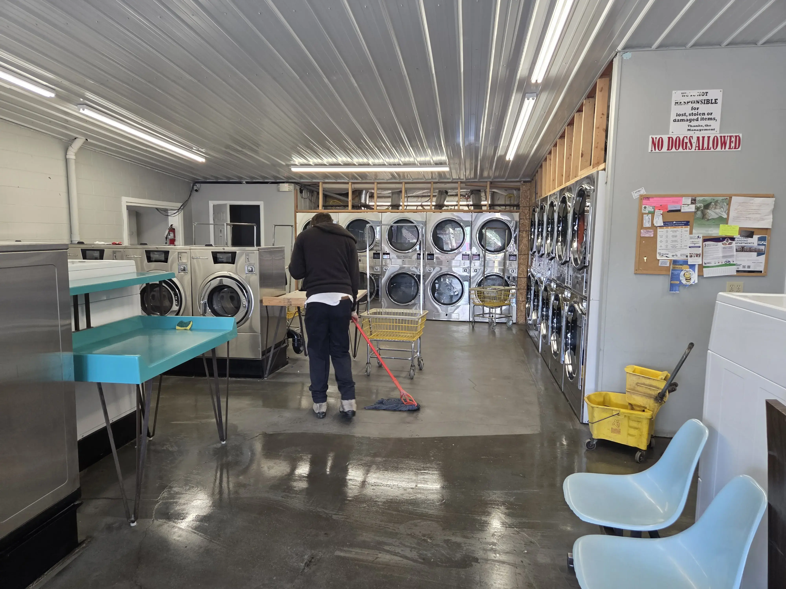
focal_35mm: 23
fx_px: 522
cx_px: 393
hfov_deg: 73.9
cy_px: 294
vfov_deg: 58.9
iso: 160
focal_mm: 5.4
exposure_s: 1/180
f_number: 1.8
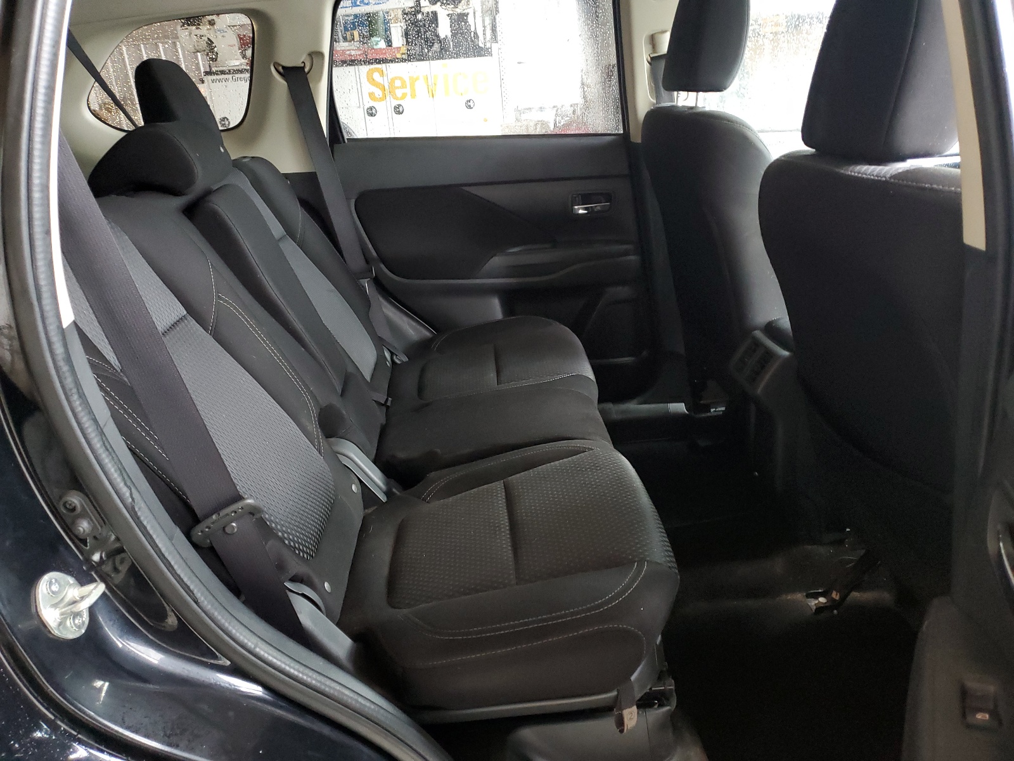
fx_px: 762
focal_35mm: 26
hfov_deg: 67.3
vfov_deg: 53.1
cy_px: 380
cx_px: 507
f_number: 1.5
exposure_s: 1/17
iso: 312
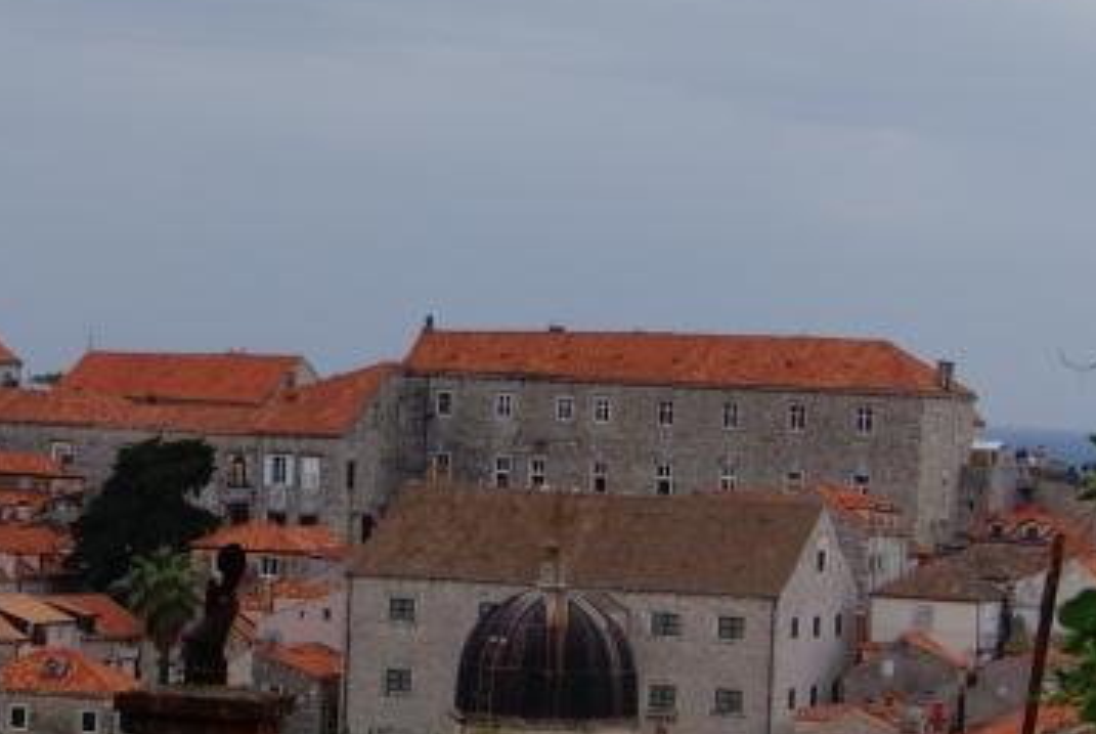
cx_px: 132
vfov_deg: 9.1
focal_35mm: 150
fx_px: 4585
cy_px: 416
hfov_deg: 13.5
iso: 100
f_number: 11
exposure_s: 1/200
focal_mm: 35
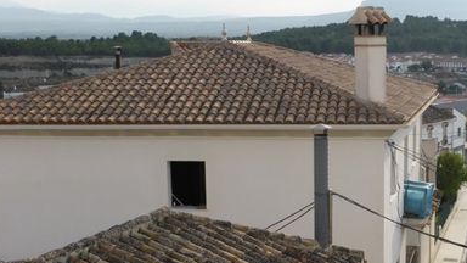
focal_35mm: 70
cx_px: 324
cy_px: 184
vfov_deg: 17.2
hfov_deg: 29.9
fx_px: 867
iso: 100
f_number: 3.7
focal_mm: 6.1
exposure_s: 1/400
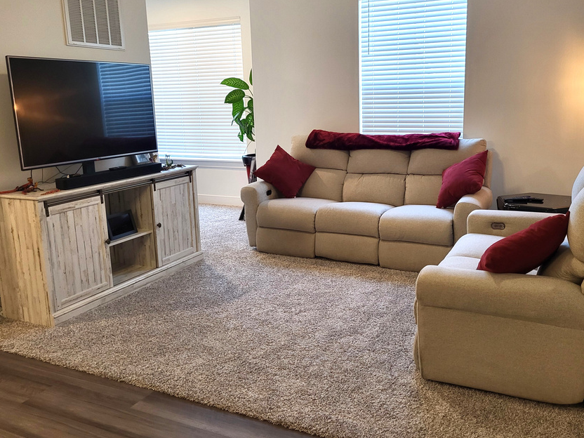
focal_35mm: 32
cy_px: 204
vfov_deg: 44.1
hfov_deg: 56.6
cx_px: 336
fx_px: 540
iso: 250
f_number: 1.8
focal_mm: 5.4
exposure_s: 1/120
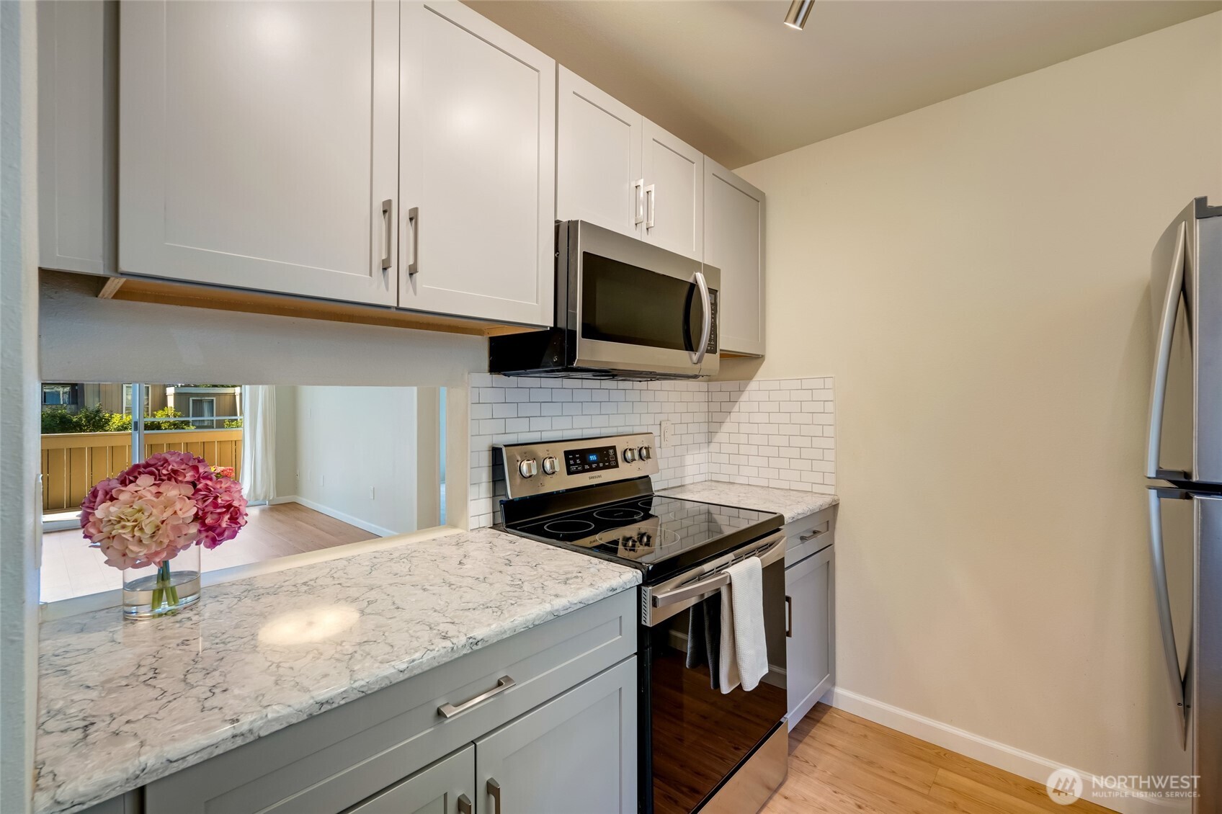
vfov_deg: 73.7
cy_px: 407
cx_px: 611
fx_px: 543
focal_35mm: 16
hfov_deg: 96.7
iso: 400
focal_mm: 16
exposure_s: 1/200
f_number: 9
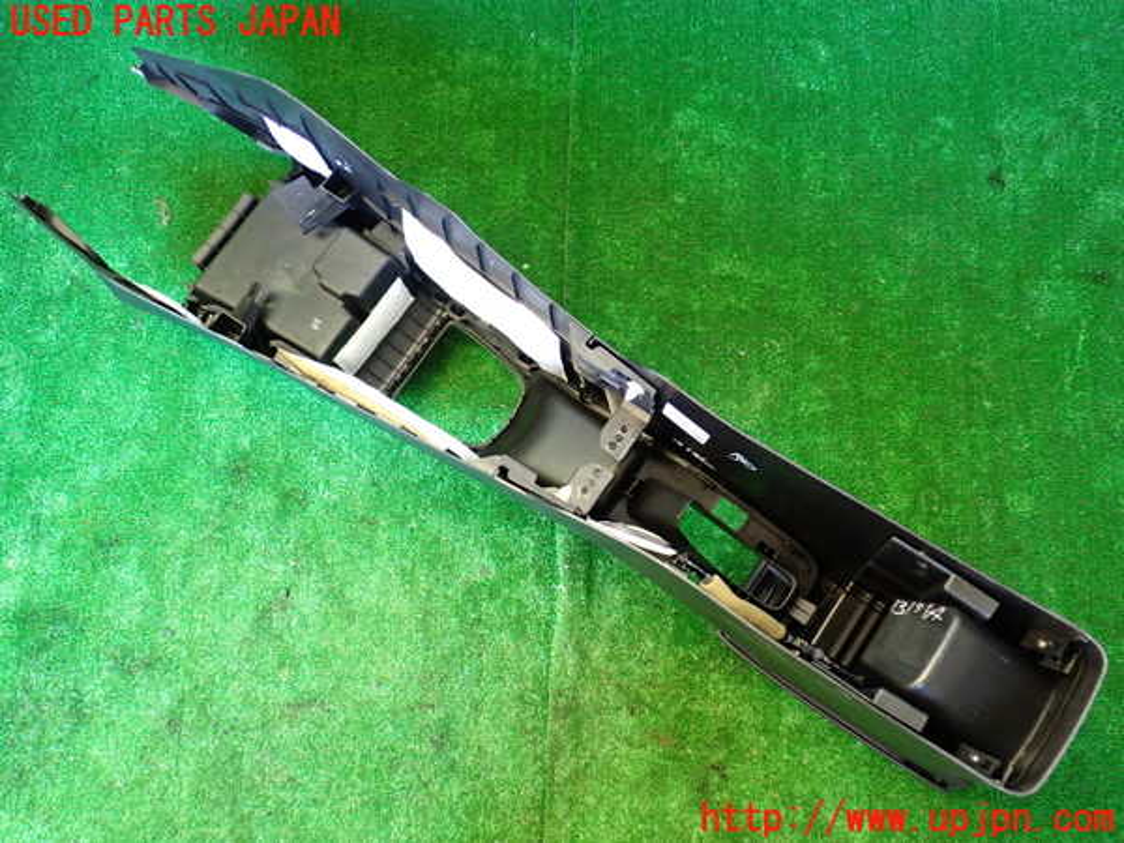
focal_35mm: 30
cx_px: 562
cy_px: 422
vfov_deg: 46.8
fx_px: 974
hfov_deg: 60.0
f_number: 2.3
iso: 320
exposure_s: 1/30
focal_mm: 5.4
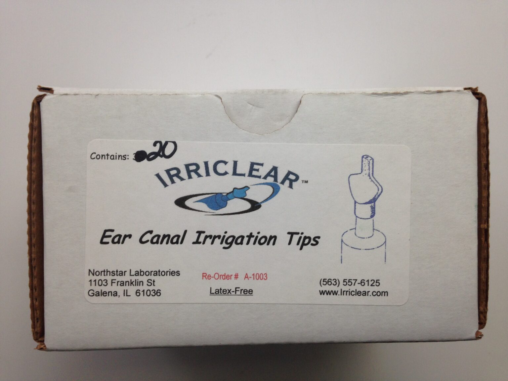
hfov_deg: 55.4
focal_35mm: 33
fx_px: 484
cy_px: 190
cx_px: 254
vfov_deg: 42.9
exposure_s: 1/60
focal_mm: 4.12
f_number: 2.4
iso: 64
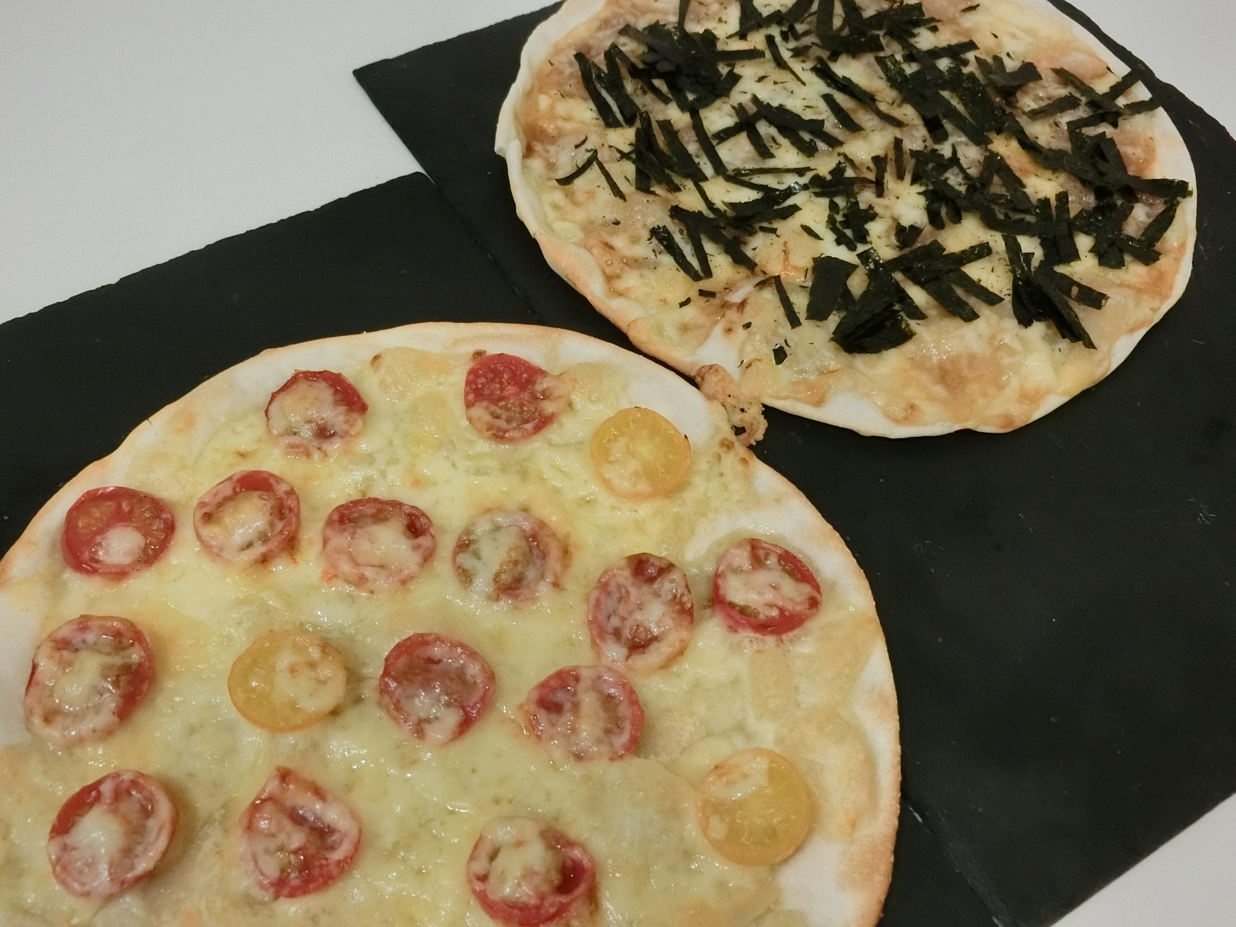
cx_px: 618
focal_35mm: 39
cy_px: 464
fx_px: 1393
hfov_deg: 47.9
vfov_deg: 36.8
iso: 800
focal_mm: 6.9
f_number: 4.1
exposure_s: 1/80
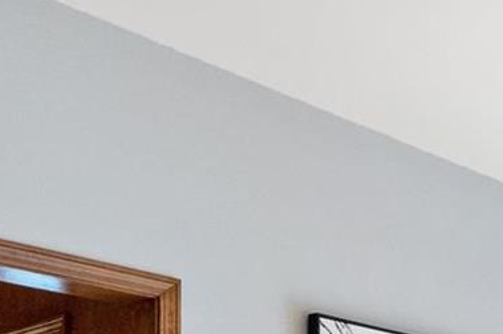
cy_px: 586
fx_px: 1061
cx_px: 747
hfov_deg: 22.2
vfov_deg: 15.6
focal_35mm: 76
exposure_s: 1/30
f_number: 8
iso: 400
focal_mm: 9
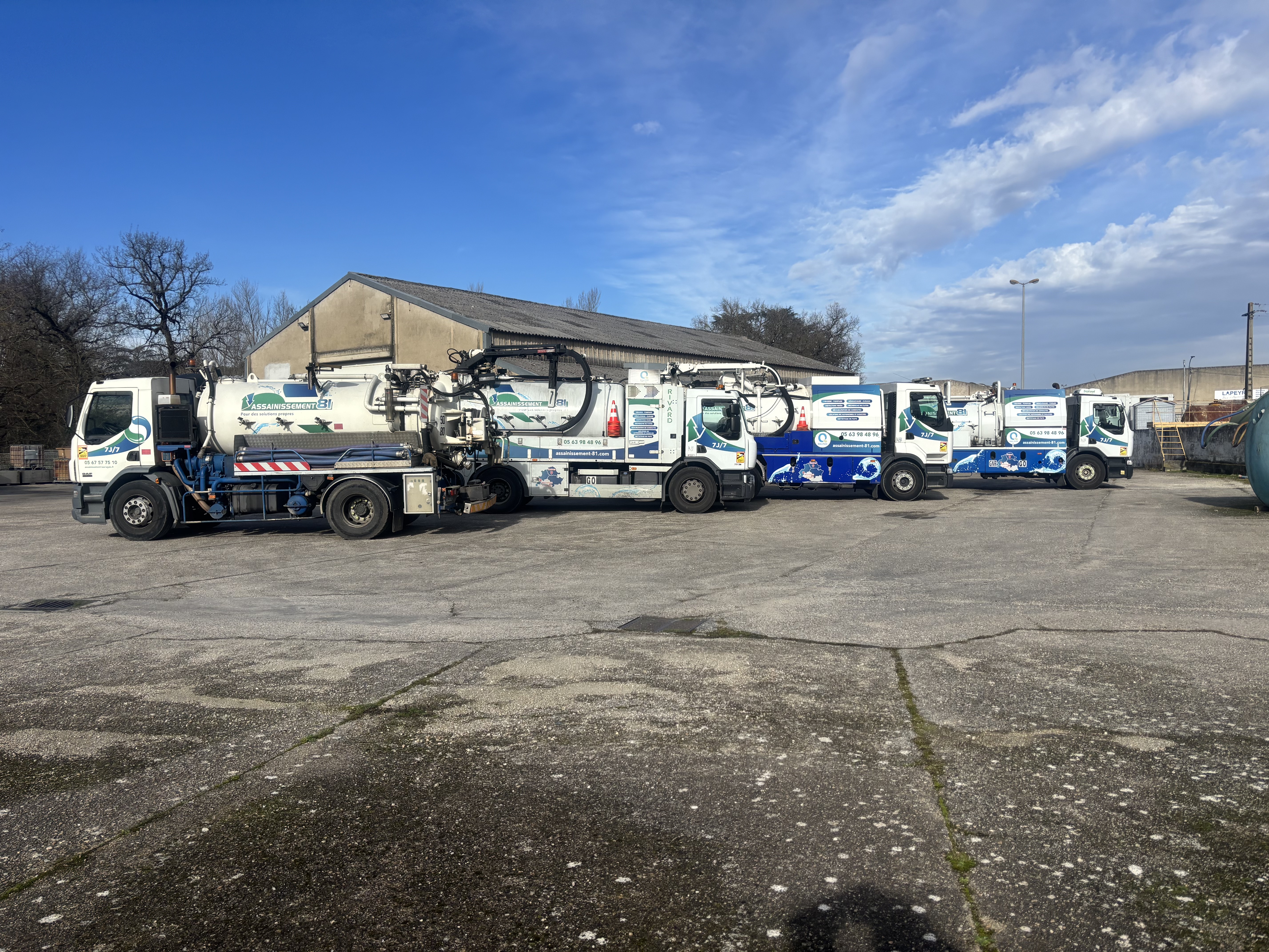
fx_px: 953
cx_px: 634
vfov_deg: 53.1
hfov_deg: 67.3
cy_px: 476
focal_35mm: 26
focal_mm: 5.96
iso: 50
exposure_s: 1/4082
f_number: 1.6
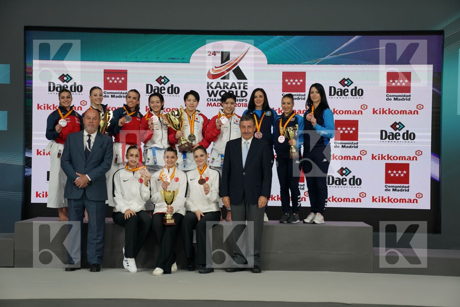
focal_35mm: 70
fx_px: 894
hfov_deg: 28.8
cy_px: 154
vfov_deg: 19.5
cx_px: 230
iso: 1250
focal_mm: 70
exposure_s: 1/250
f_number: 2.8
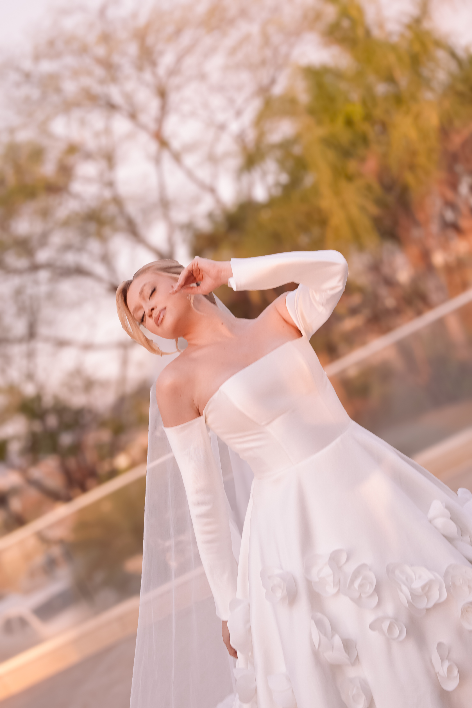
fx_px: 1023
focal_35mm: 52
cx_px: 236
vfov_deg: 38.2
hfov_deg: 26.0
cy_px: 354
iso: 200
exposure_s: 1/250
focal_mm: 35
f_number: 4
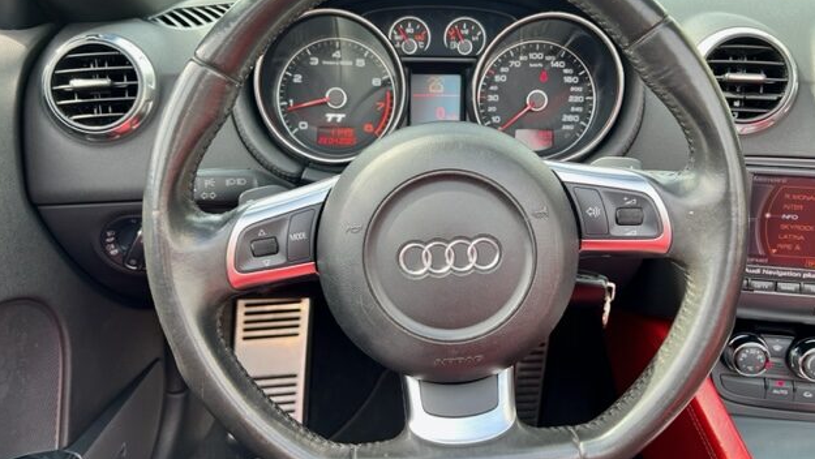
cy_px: 211
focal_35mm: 29
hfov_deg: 66.0
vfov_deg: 40.2
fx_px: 627
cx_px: 413
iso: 40
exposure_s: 1/168
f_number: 1.5
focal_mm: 5.7
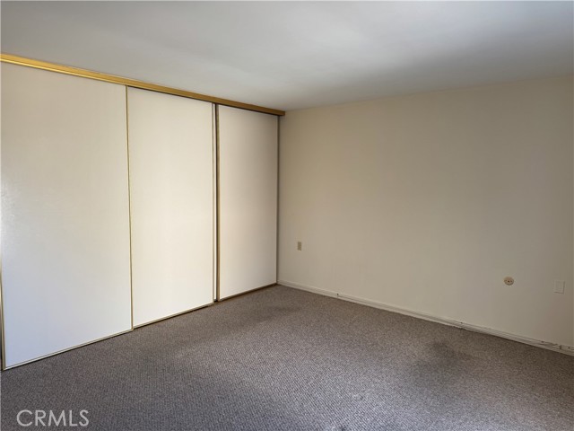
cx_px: 287
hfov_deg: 71.6
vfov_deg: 56.8
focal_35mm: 24
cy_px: 216
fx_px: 398
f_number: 1.78
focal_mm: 6.76
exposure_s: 1/121
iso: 100
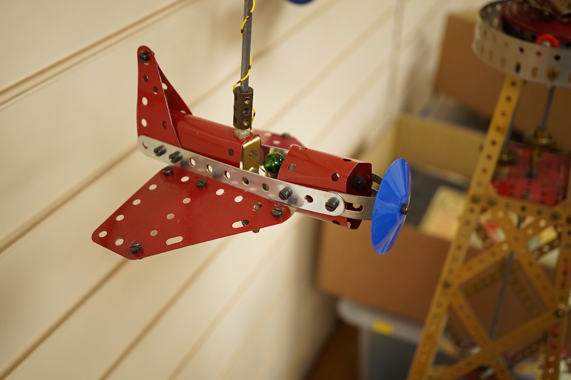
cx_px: 286
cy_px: 190
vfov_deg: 29.9
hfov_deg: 43.6
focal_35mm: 45
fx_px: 714
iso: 2000
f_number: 5
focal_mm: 30
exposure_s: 1/200
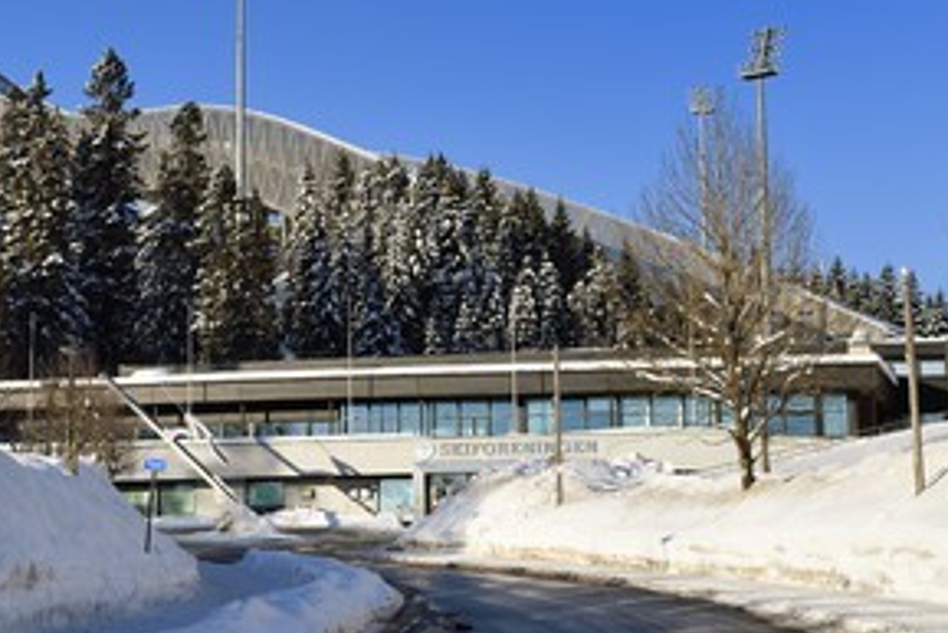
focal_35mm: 90
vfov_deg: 15.2
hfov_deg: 22.5
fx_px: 2371
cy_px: 200
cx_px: 302
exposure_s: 1/320
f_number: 13
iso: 200
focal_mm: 62
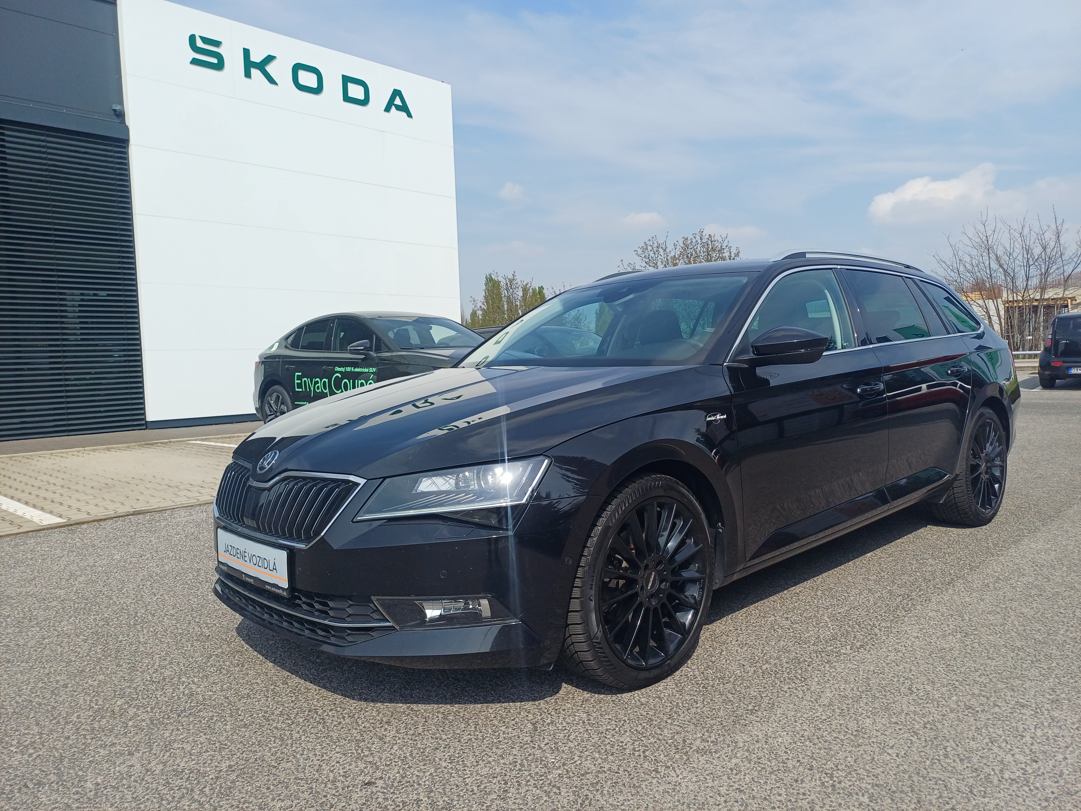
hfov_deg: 69.4
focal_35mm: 25
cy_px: 406
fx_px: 781
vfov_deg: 54.9
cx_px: 540
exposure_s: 1/1565
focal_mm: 4.65
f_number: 1.8
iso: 50
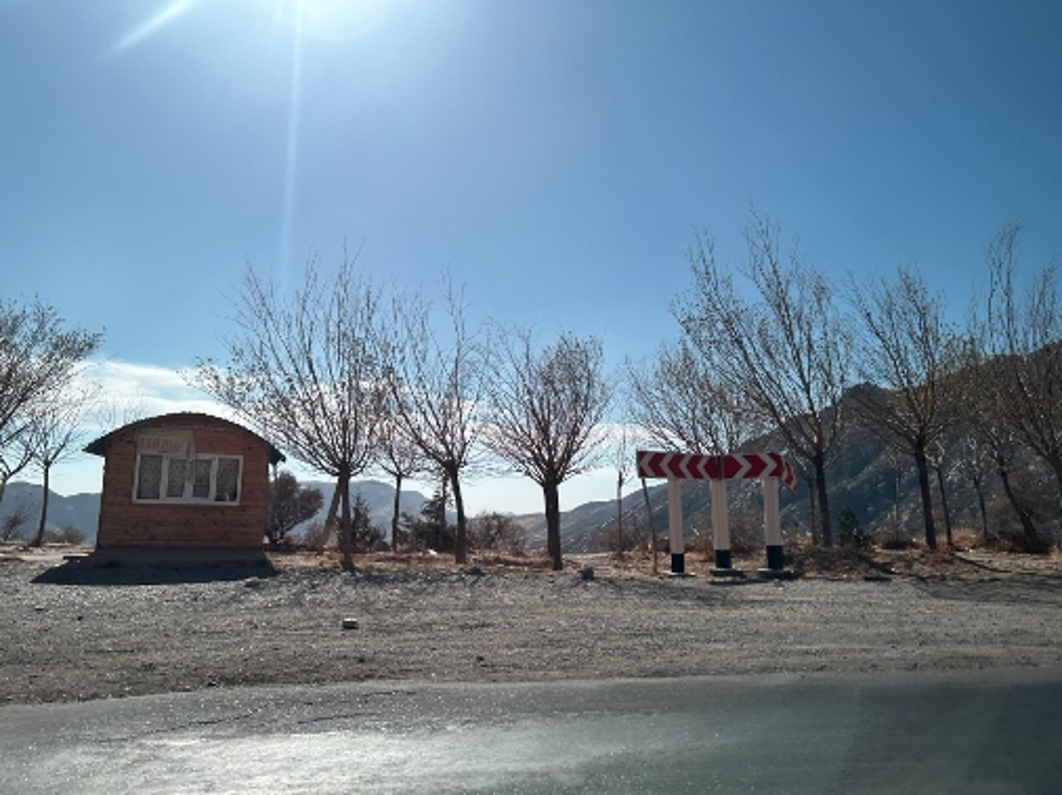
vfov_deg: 51.3
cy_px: 405
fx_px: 828
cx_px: 538
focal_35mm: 27
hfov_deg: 65.3
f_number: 1.5
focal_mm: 5.7
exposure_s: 1/446
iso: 50
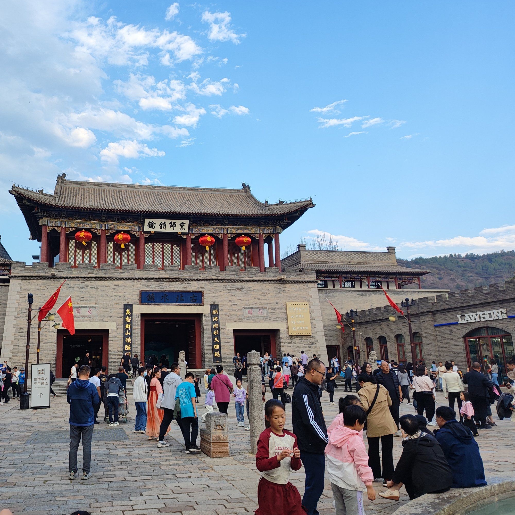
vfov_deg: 55.6
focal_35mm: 29
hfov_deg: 54.7
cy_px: 254
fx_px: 488
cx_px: 178
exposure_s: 1/250
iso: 50
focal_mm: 5.26
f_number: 1.65
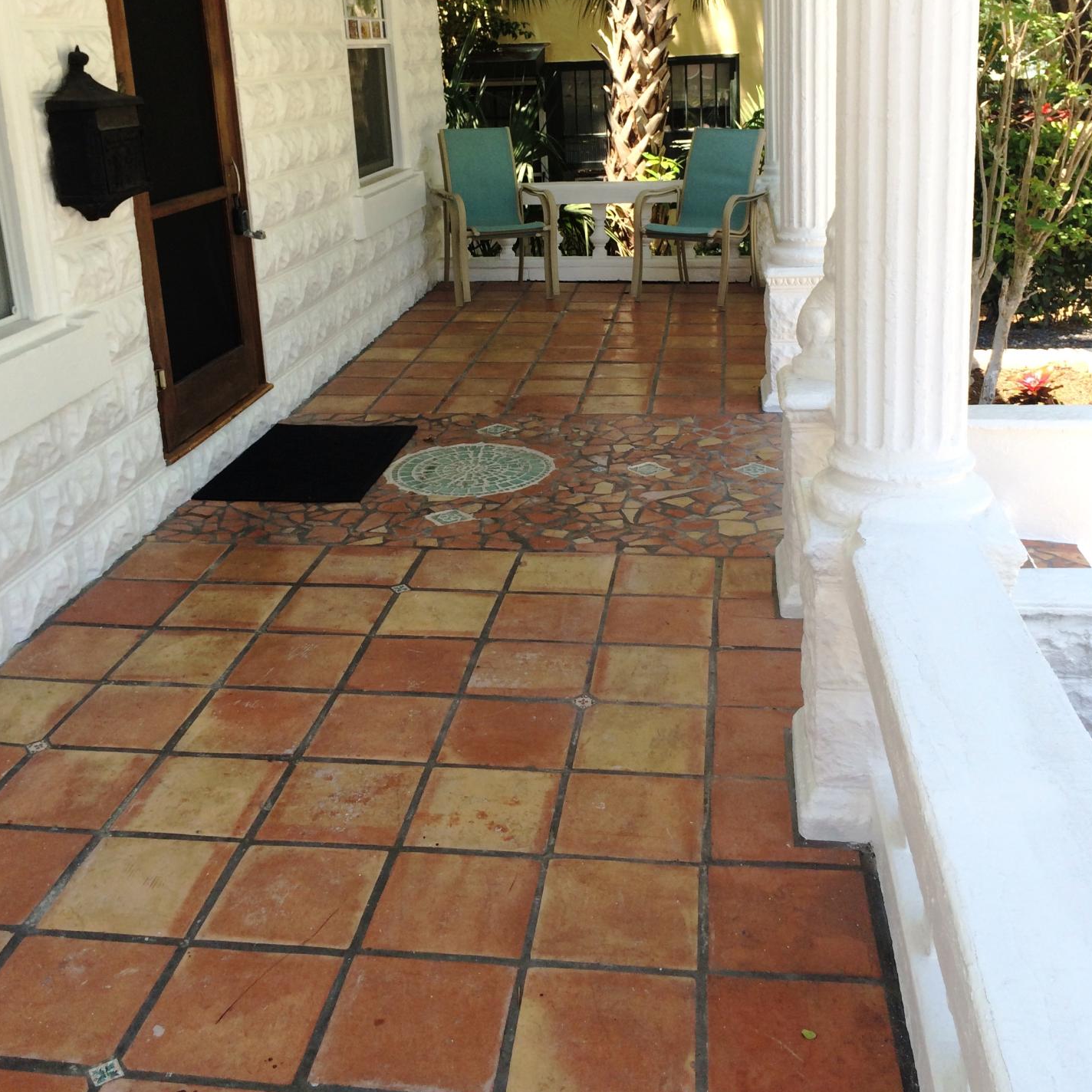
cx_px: 535
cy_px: 379
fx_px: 1285
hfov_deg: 46.0
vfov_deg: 45.5
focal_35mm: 36
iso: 32
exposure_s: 1/483
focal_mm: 4.15
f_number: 2.2
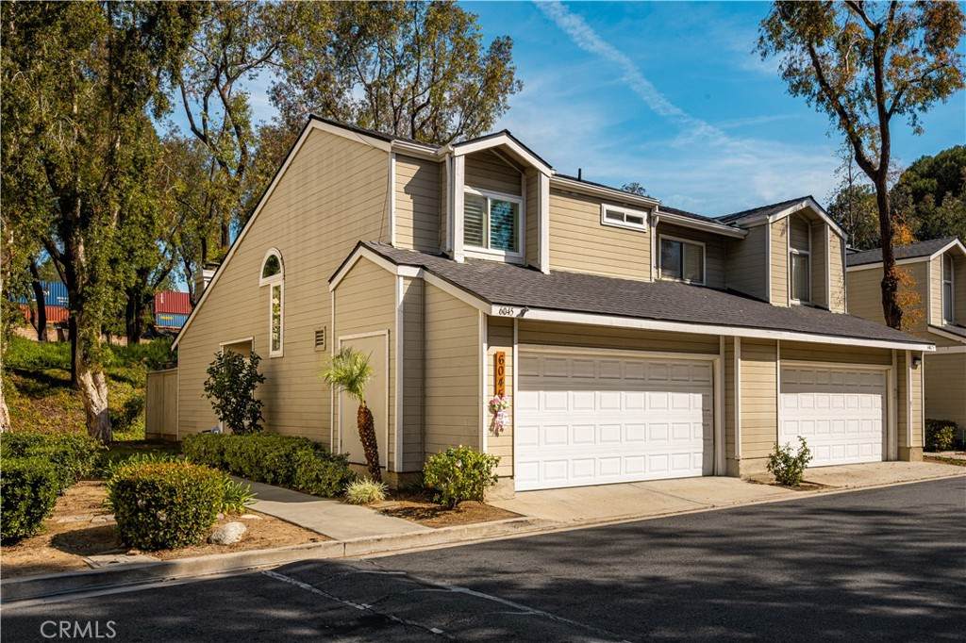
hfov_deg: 76.1
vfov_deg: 55.1
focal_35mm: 23
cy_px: 322
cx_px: 483
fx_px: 617
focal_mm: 23
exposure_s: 1/160
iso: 80
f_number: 16
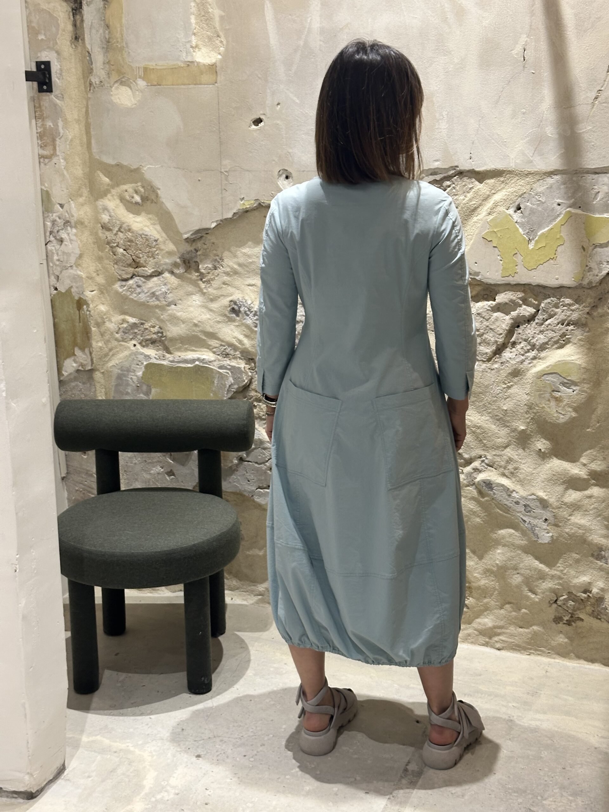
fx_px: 1126
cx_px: 304
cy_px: 406
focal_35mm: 48
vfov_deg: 39.7
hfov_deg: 30.3
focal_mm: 6.86
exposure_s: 1/50
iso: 160
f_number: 1.78
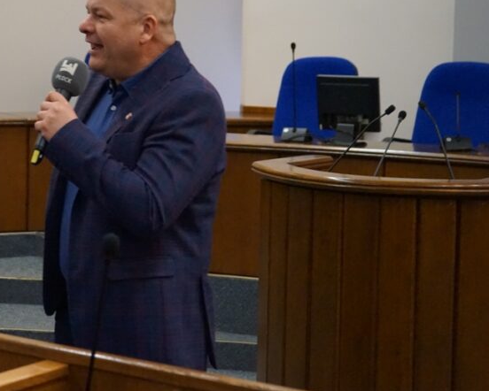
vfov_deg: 15.2
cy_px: 115
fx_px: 1462
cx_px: 106
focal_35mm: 101
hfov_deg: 18.8
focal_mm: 58
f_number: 5
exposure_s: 1/80
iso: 6400
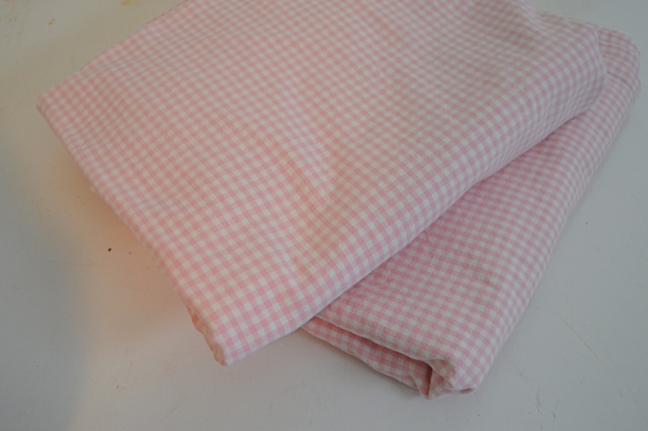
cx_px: 324
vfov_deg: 34.2
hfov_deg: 49.6
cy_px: 216
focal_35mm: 39
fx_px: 701
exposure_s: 1/60
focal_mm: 26
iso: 720
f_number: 4
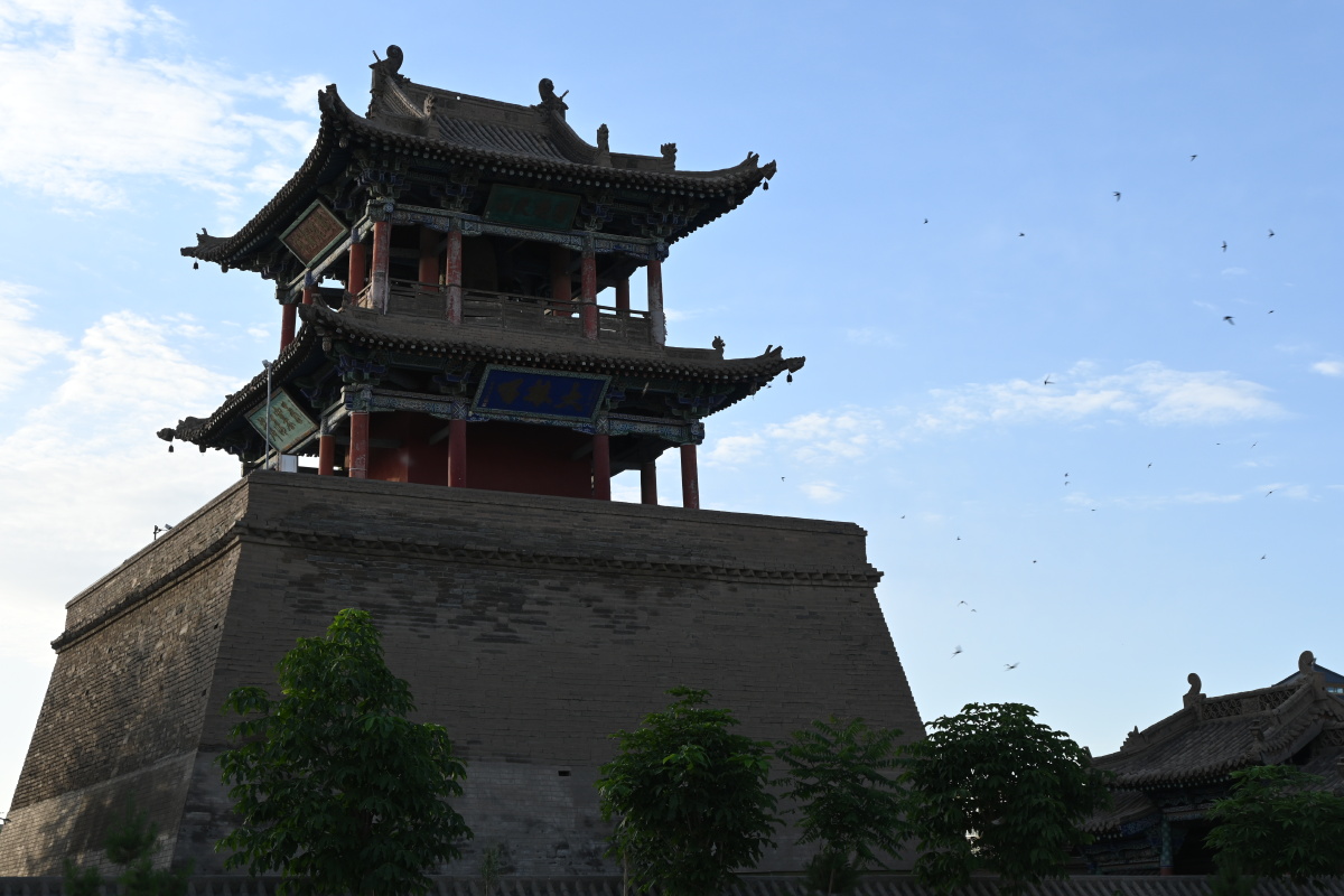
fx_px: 2016
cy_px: 448
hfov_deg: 36.9
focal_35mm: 54
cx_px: 672
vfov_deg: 25.1
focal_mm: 36
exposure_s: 1/125
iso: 100
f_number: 8
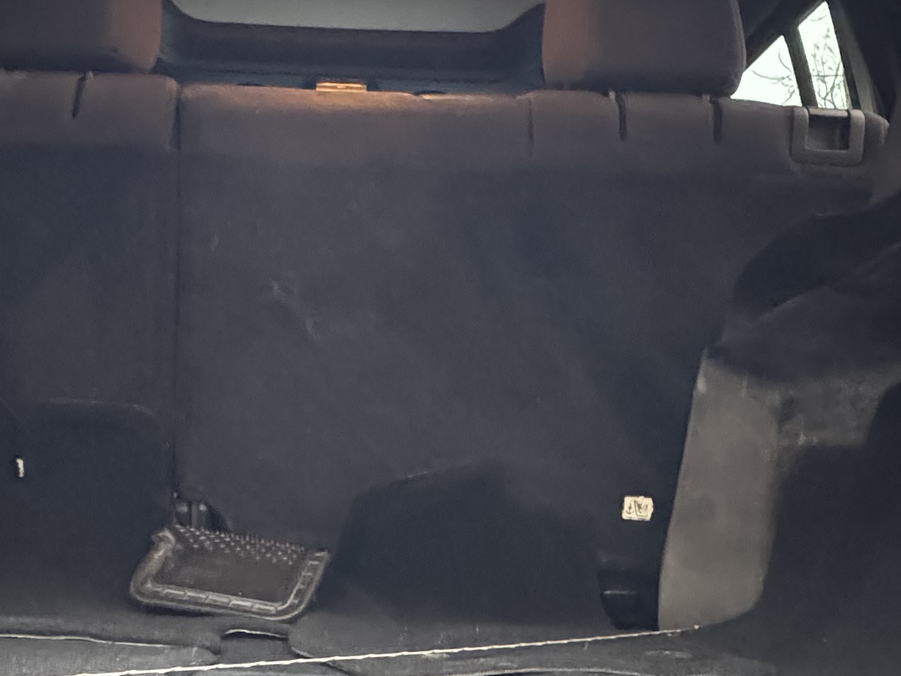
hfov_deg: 48.1
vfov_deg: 37.6
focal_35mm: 38
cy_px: 285
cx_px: 291
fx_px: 989
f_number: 2.2
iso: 1600
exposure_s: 1/31
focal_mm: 2.22
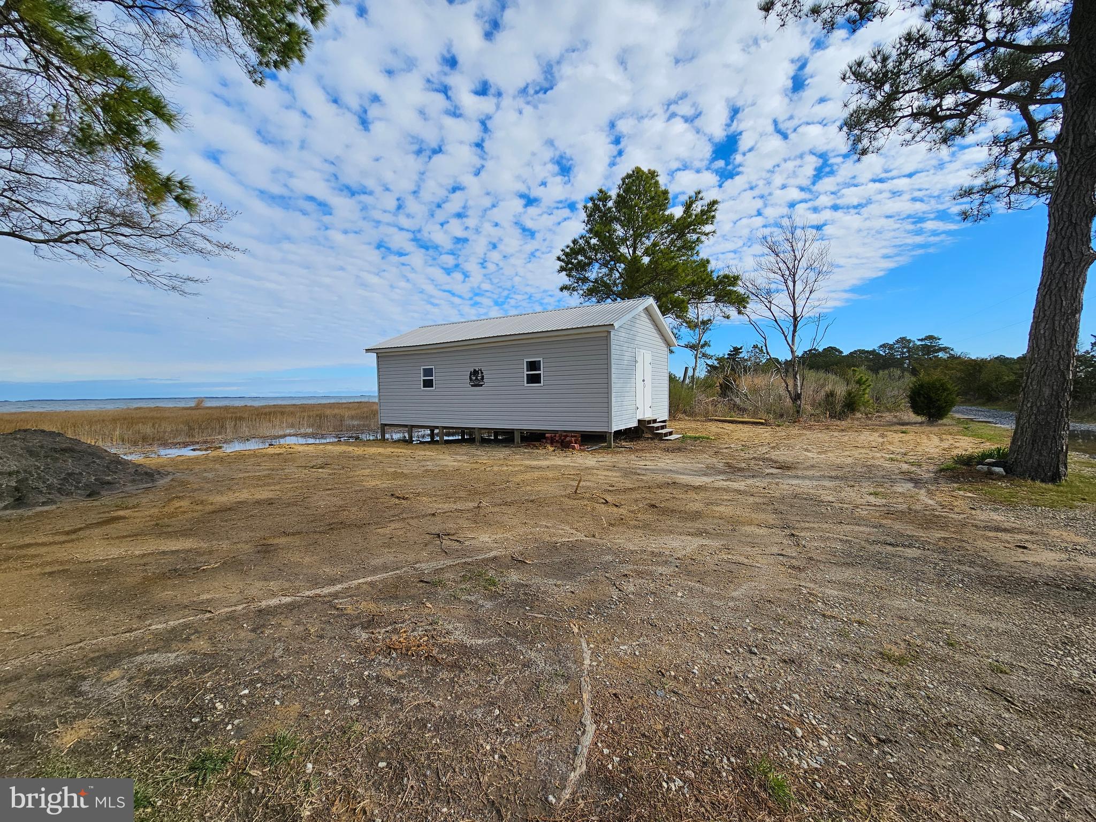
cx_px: 548
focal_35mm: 13
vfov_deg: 89.9
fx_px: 412
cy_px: 411
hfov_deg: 106.2
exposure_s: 1/3042
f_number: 2.2
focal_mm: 2.2
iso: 50
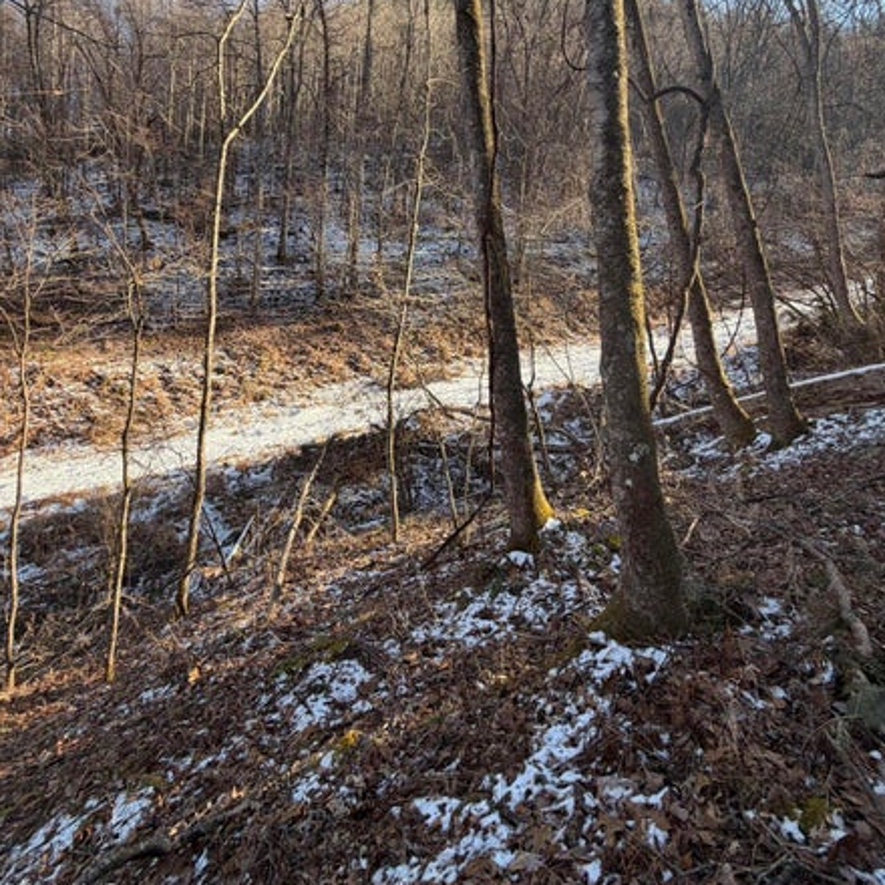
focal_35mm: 18
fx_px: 521
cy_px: 314
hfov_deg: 80.7
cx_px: 447
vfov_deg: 78.7
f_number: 2.2
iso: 50
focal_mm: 2.22
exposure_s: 1/282
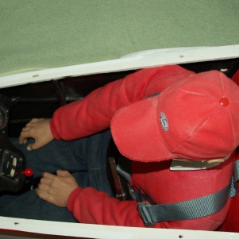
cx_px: 102
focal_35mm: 57
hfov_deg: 30.0
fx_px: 445
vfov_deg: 30.0
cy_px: 125
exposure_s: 1/45
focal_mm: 28
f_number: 4
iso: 100
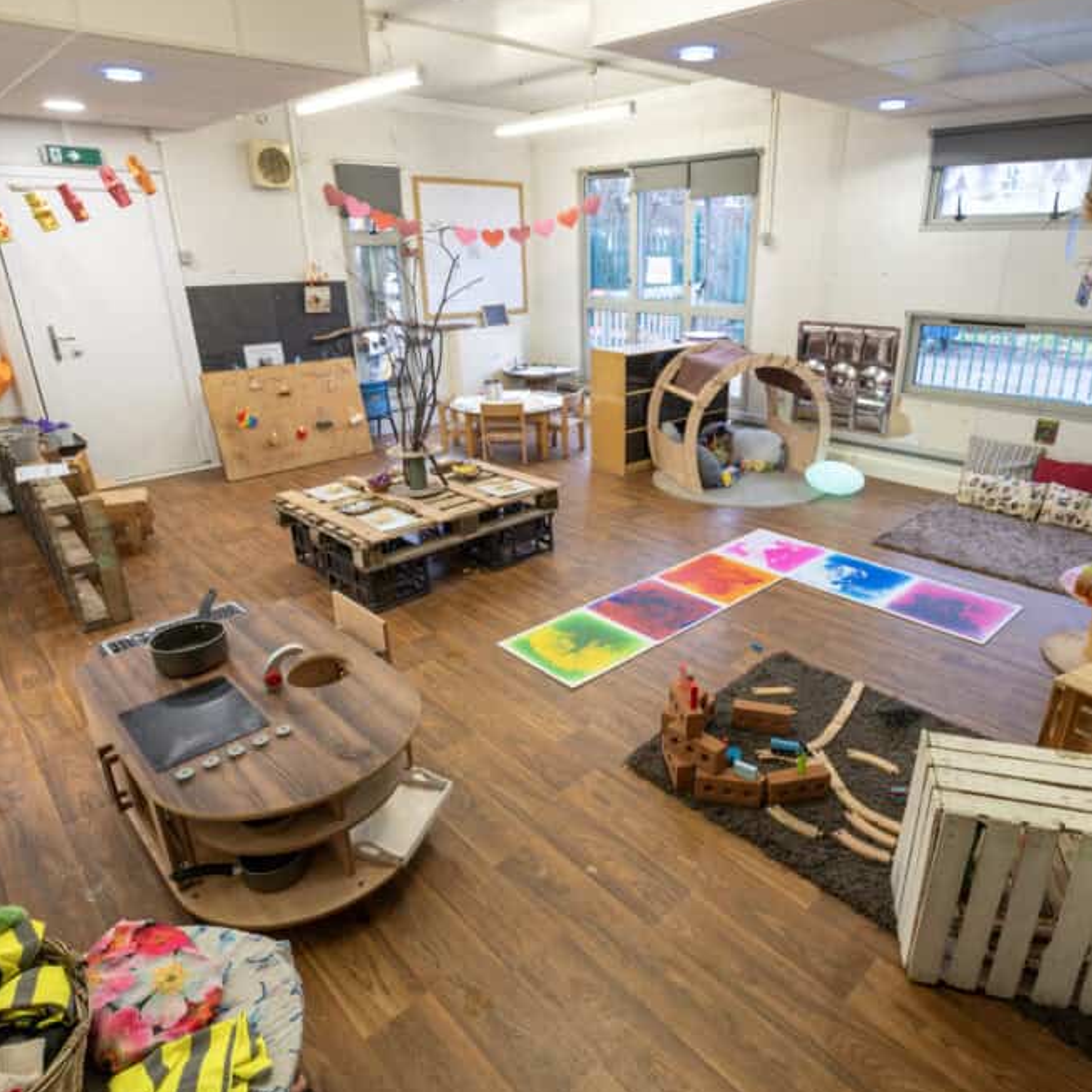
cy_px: 549
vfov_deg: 74.8
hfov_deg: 74.5
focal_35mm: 20
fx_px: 714
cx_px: 610
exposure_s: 1/50
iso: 1250
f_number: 4
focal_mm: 10
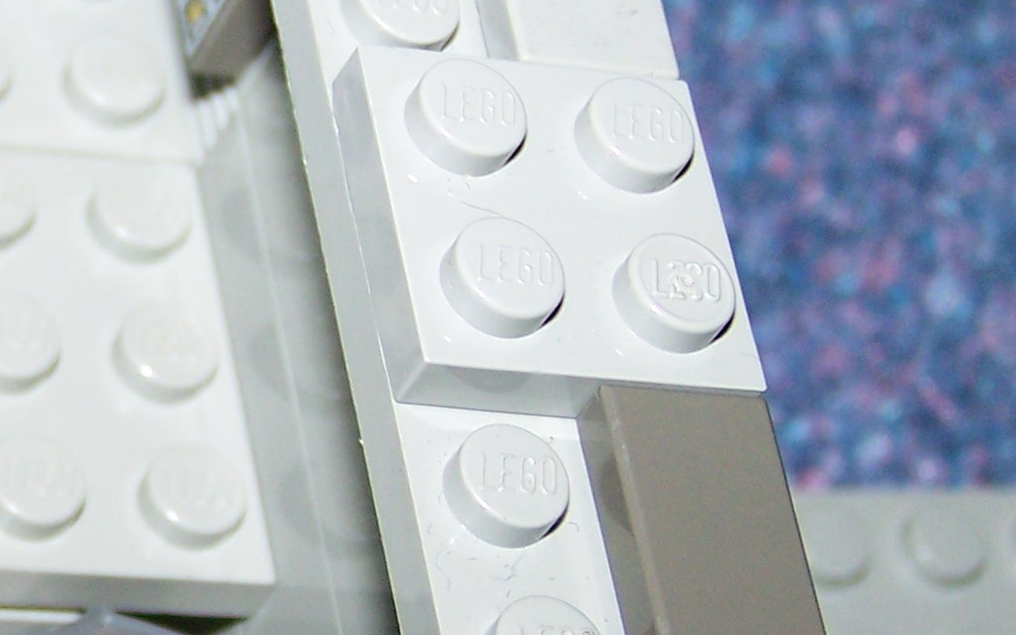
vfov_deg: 7.5
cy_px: 468
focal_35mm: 175
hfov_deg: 11.8
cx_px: -139
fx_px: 4845
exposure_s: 1/80
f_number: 3.1
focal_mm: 9.8
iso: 80
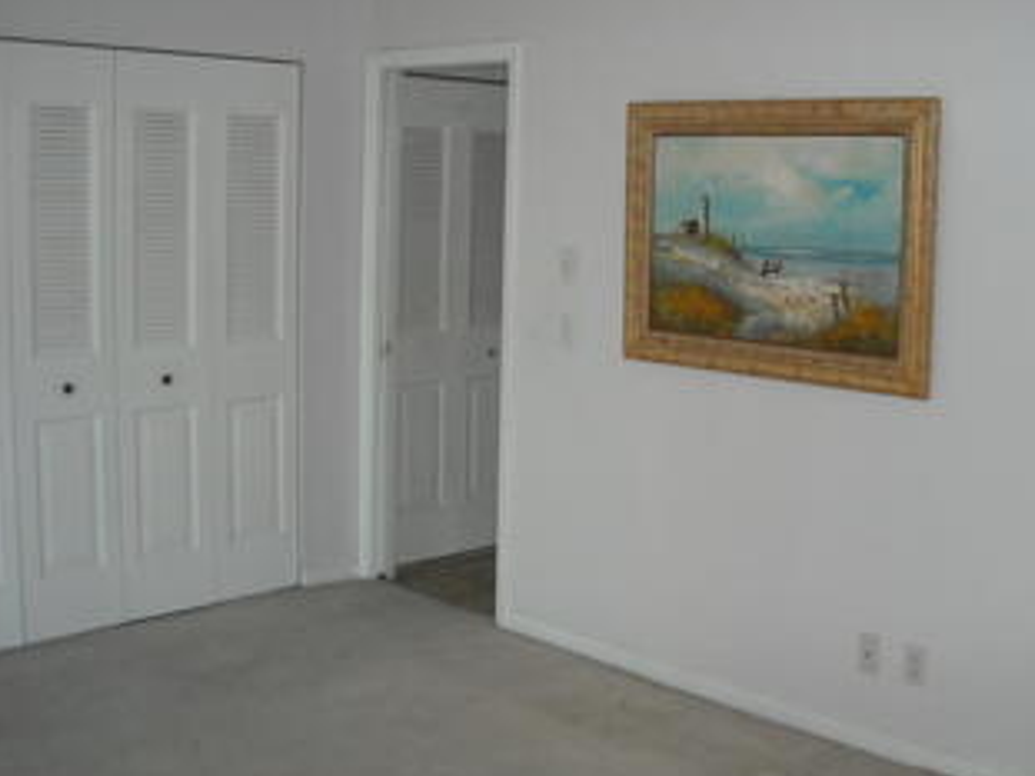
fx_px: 1345
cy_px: 333
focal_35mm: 45
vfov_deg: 32.1
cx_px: 652
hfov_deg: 41.8
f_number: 2.8
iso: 200
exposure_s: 1/60
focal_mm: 5.7
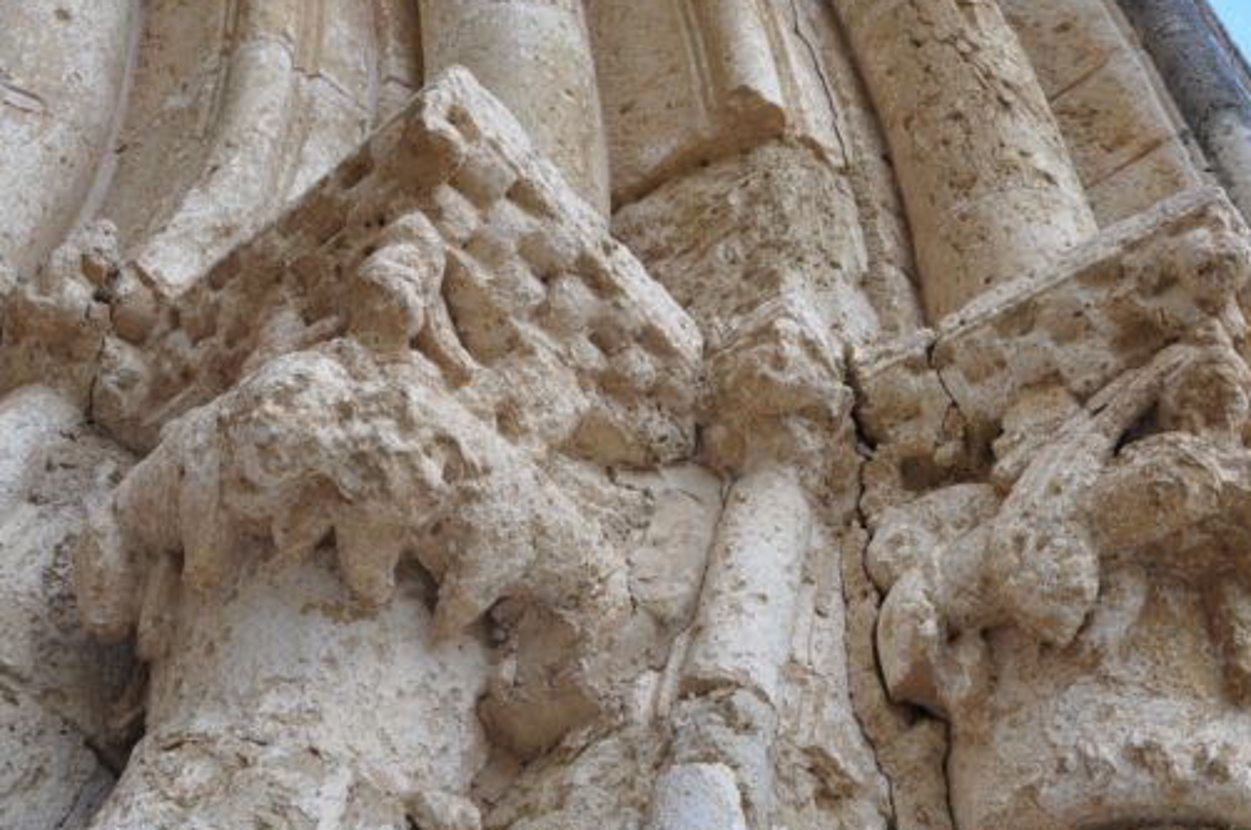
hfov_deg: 45.0
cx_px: 797
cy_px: 290
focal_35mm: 43
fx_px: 1492
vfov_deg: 30.9
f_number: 7.1
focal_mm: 18
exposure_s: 1/200
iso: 500
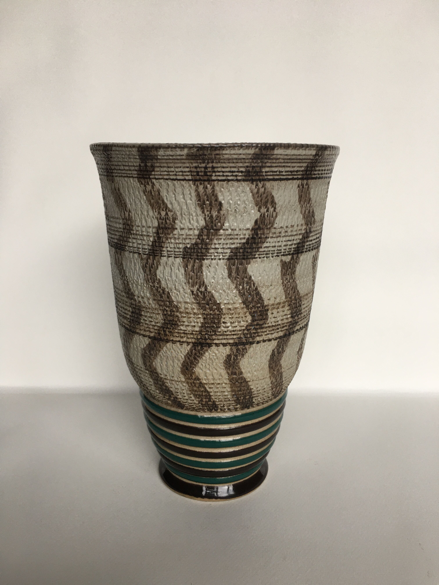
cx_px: 220
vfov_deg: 61.7
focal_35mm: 29
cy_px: 292
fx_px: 490
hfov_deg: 48.2
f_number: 2.2
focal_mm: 4.15
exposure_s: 1/50
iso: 32
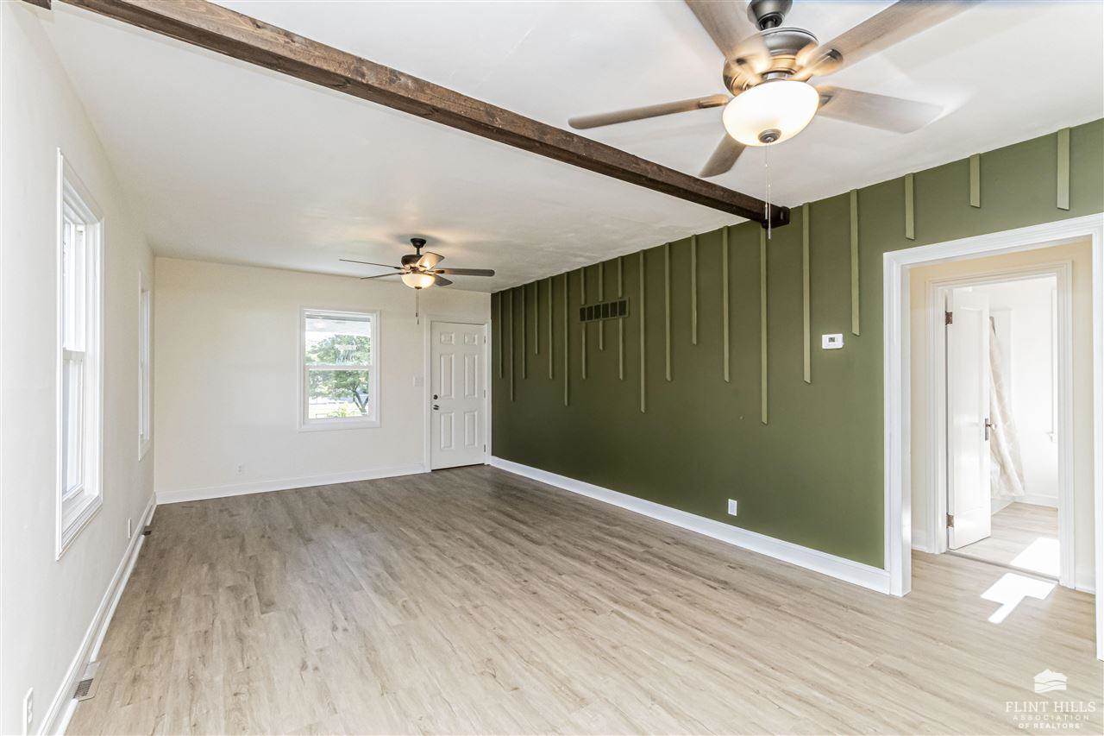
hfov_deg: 100.4
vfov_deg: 77.3
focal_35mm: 15
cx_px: 552
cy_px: 368
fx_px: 460
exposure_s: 1/60
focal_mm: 10
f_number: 16
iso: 2800
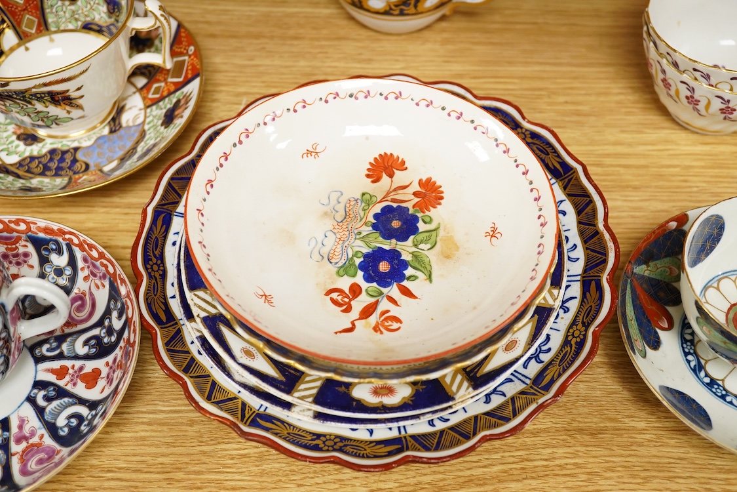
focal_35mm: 45
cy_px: 246
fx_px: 921
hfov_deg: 43.6
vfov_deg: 29.9
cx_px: 368
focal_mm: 30
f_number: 8
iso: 2500
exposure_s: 1/160
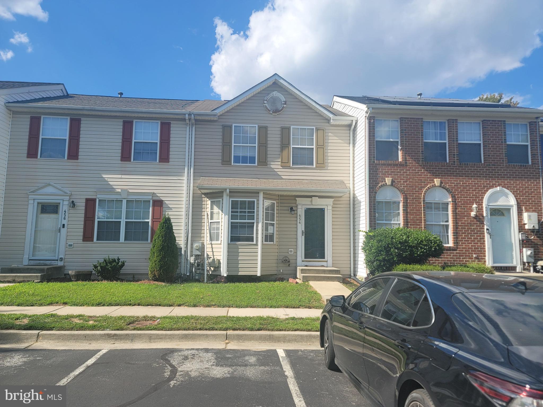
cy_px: 204
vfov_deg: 54.9
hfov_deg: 69.4
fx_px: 392
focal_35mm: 25
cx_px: 272
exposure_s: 1/864
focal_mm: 7
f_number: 1.8
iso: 20
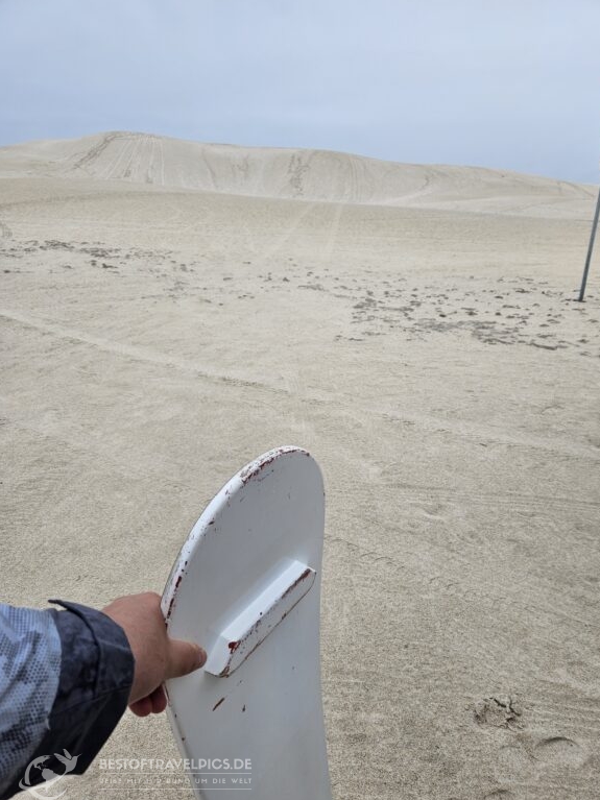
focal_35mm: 24
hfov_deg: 56.8
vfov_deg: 71.6
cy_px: 411
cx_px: 311
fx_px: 555
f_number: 1.8
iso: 25
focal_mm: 5.4
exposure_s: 1/986
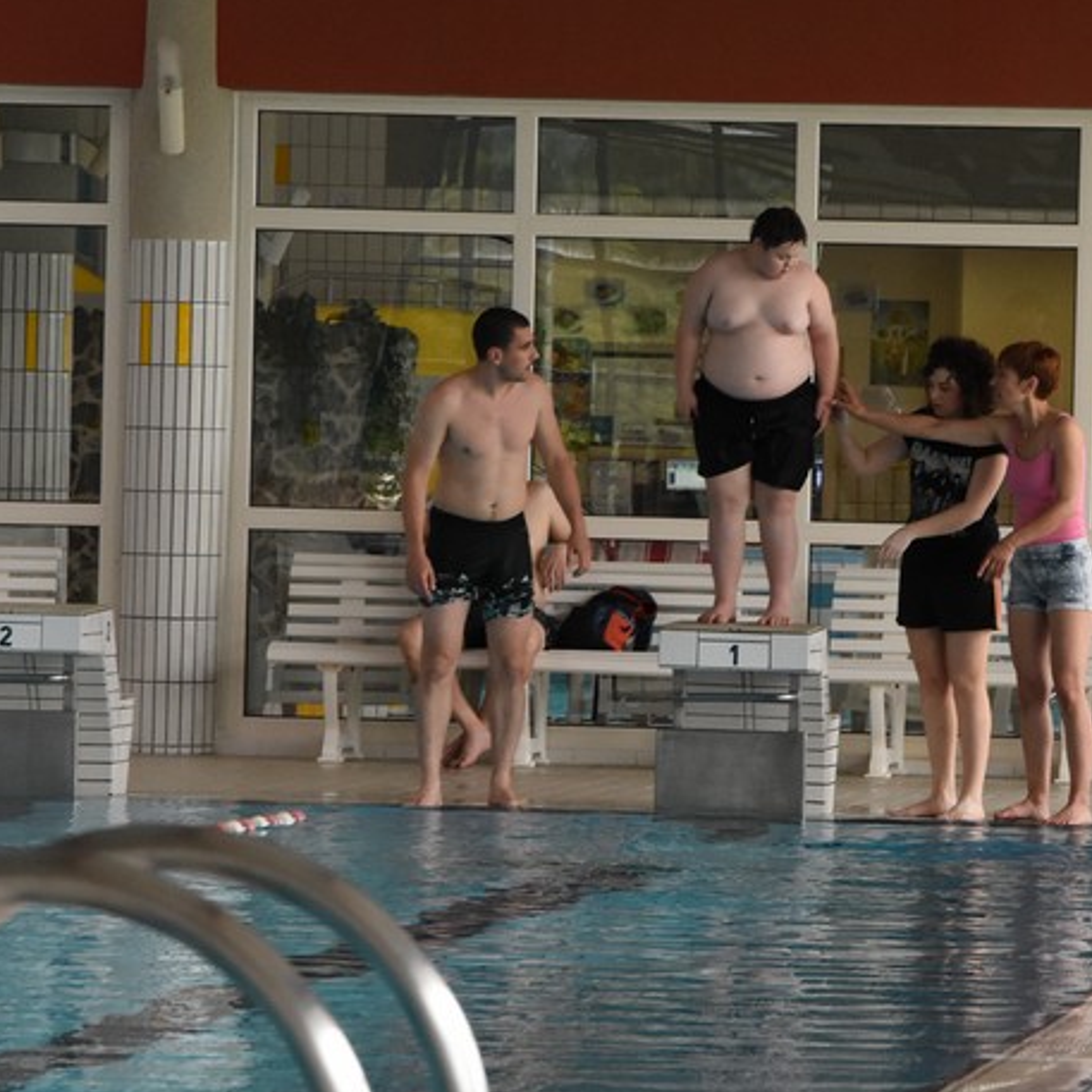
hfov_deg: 7.0
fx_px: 8958
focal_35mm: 251
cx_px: 757
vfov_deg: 7.0
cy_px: 421
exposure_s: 1/200
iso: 1600
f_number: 9
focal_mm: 80
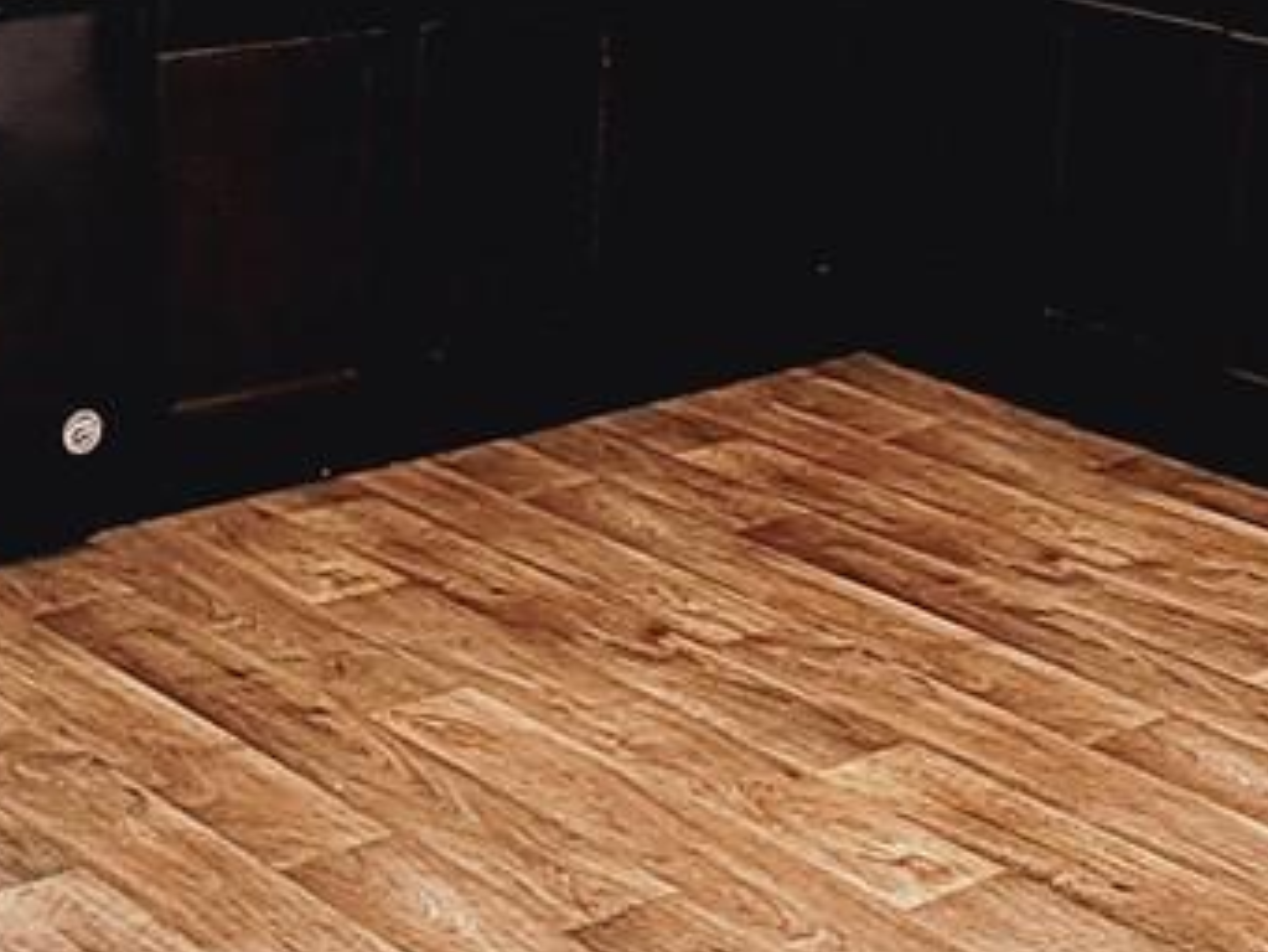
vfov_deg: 18.5
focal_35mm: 78
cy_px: 37
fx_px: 2858
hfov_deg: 24.3
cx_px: 123
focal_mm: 1.74
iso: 64
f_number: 2.2
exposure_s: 1/40
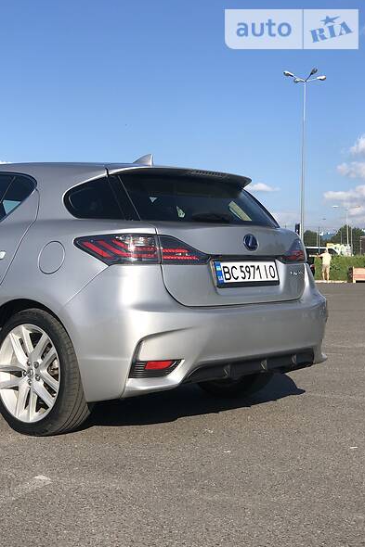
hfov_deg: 24.6
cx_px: 163
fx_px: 837
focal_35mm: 55
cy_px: 276
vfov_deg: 36.3
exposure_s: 1/1066
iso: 16
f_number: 2.4
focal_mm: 6
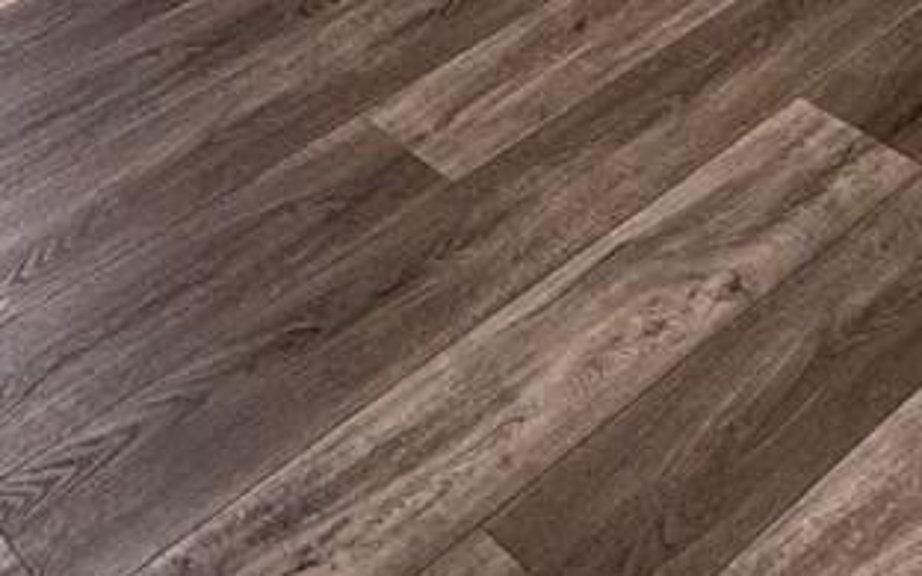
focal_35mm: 76
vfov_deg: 12.9
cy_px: -827
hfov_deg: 27.1
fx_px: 1910
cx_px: 449
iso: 80
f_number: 2.2
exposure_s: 1/99
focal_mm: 2.22
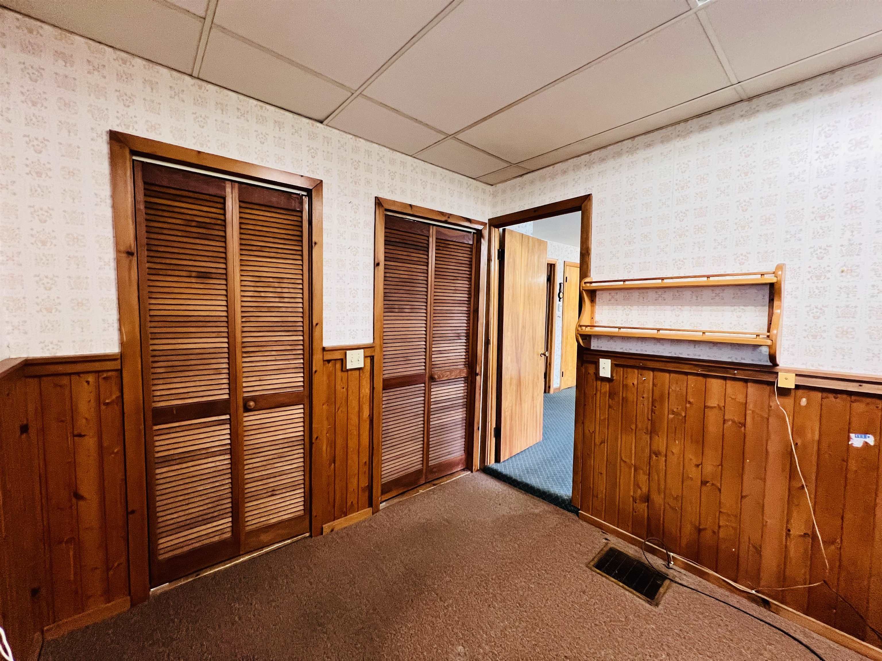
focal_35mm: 13
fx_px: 331
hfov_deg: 106.2
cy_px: 330
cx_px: 441
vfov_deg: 89.9
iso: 400
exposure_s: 1/60
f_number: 1.8
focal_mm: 1.57
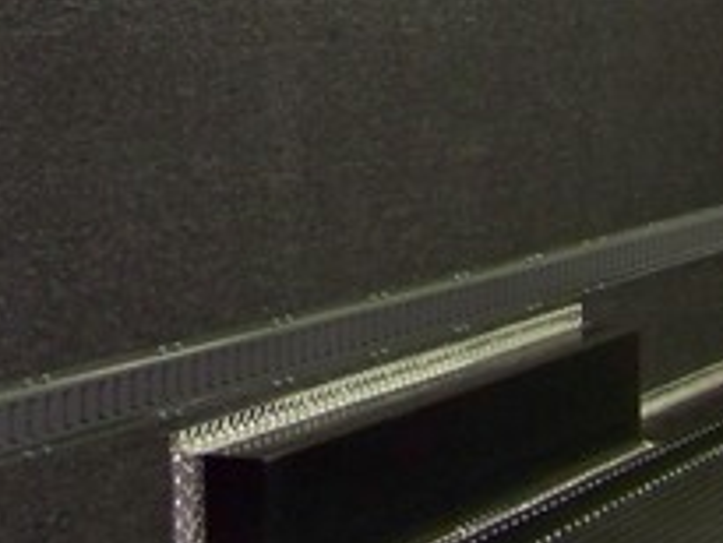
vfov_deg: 11.9
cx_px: 374
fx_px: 2571
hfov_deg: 16.0
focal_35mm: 123
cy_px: -37
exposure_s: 1/30
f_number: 2.8
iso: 200
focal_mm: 5.85
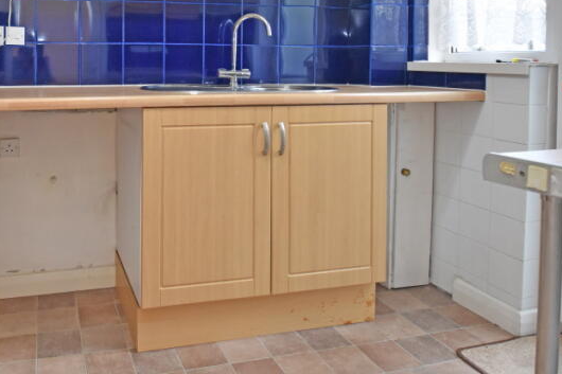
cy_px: 66
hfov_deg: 60.6
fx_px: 453
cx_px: 148
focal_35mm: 29
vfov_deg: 42.6
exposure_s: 1/160
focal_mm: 10
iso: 800
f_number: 4.5
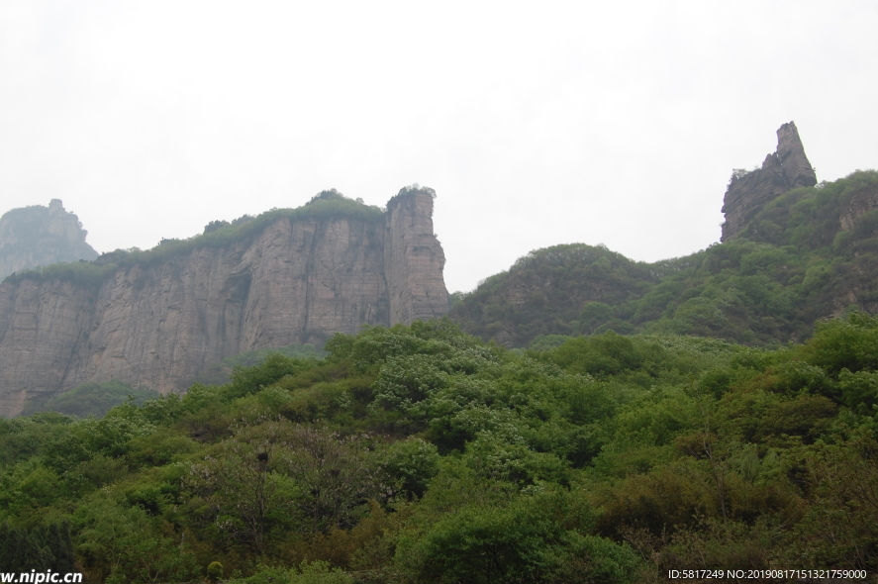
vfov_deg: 29.8
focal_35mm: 45
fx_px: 1097
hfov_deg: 43.5
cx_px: 380
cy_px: 257
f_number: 9
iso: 200
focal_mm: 26
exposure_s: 1/320
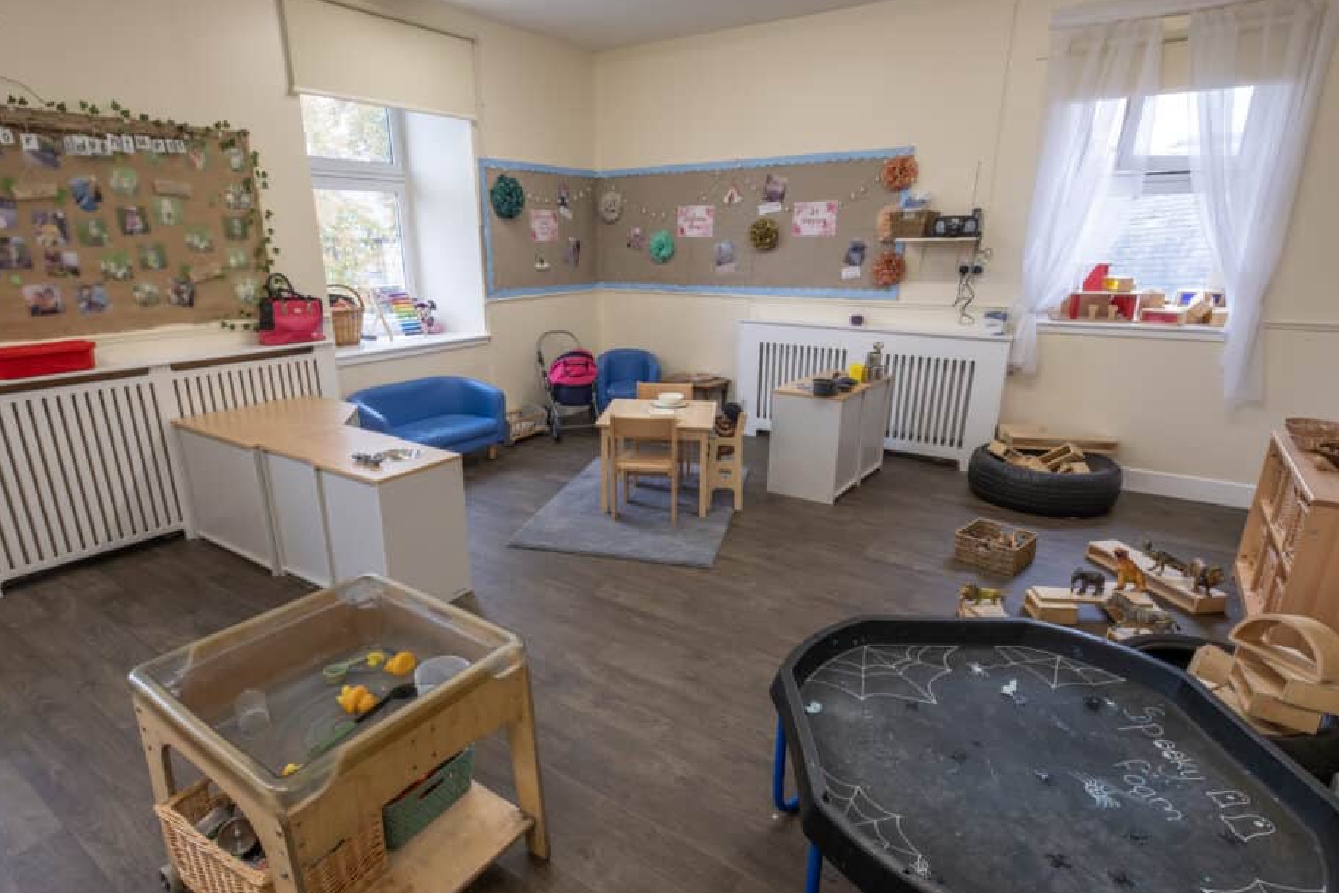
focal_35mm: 19
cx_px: 639
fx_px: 707
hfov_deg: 86.8
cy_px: 490
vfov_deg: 64.4
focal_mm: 11
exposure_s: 1/4
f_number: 10
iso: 125
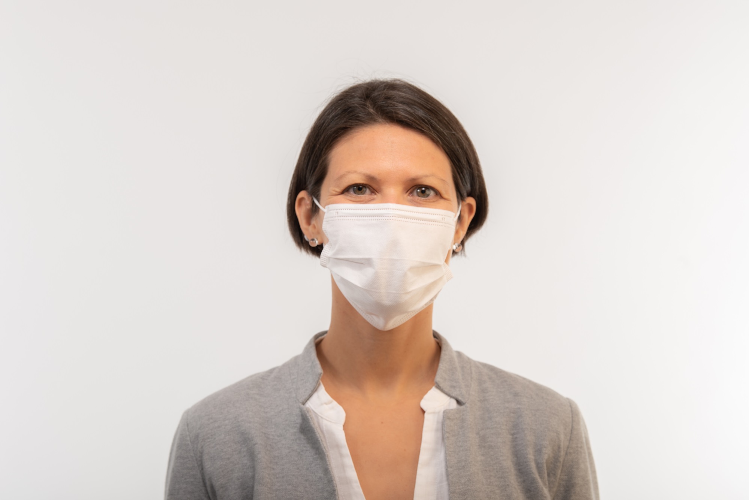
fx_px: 2289
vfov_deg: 12.5
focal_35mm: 110
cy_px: 250
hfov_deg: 18.6
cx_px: 374
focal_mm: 110
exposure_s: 1/200
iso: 100
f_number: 8
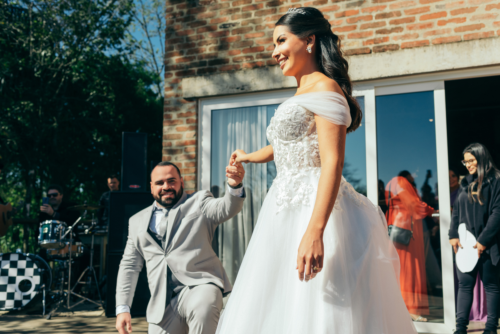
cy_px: 167
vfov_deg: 37.9
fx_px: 486
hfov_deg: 54.4
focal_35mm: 35
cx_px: 250
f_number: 4
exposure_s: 1/3200
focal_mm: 35
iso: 320
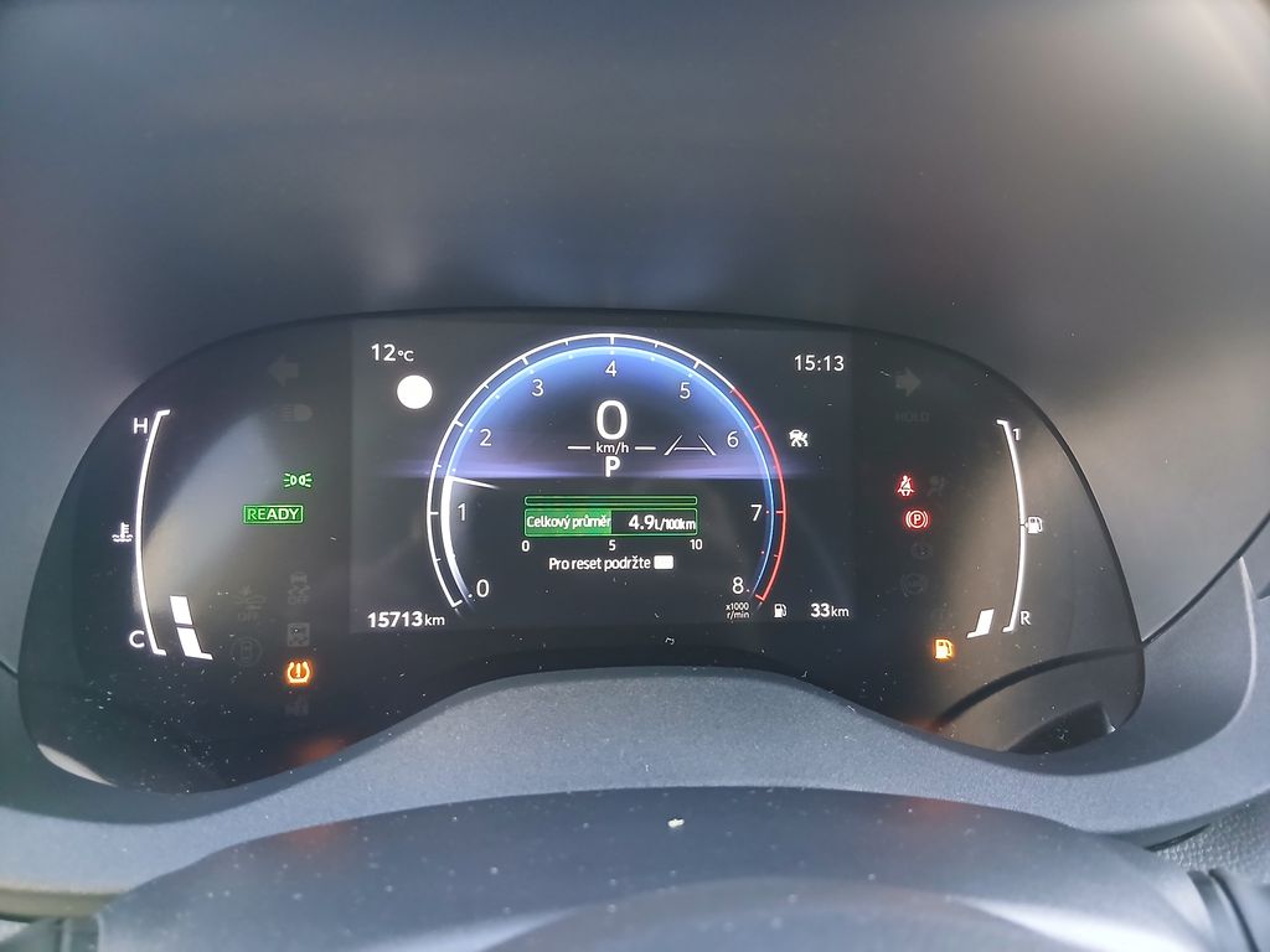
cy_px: 476
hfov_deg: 67.3
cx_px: 635
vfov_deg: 53.1
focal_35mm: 26
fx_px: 954
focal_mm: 3.98
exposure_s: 1/25
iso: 500
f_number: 1.8
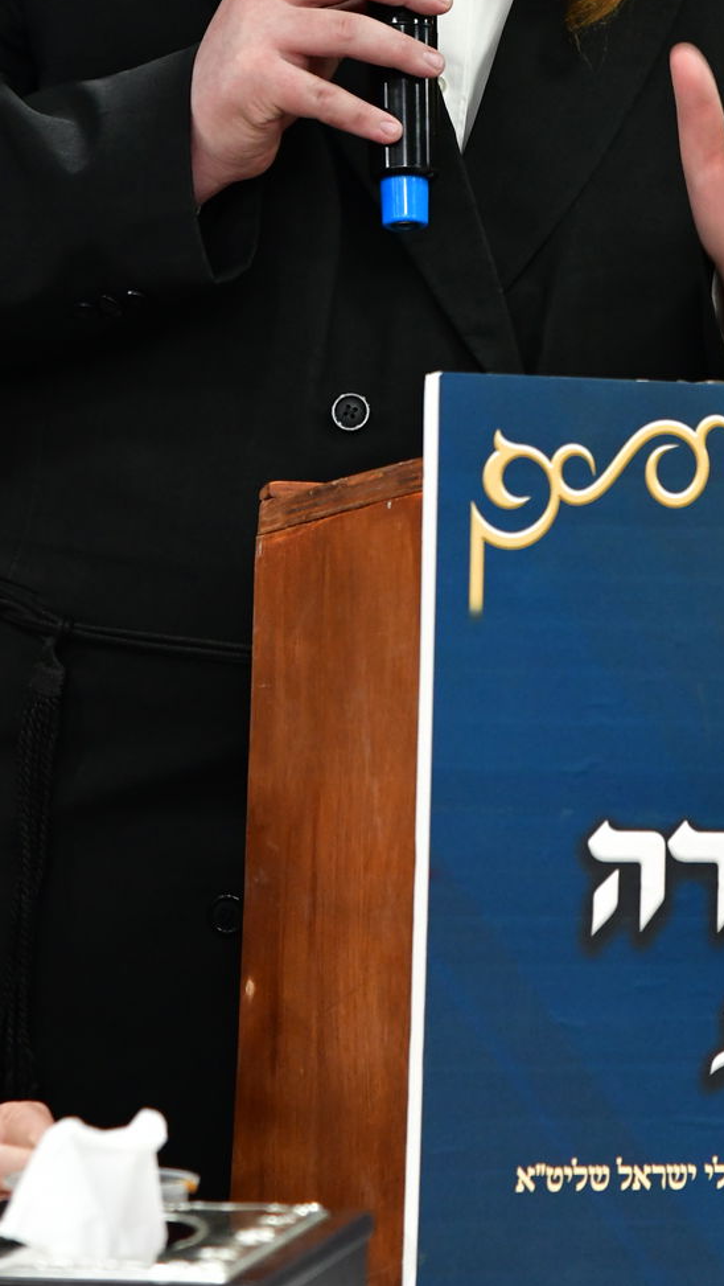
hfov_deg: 5.4
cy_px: -49
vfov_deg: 9.5
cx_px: 597
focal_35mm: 226
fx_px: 7706
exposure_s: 1/100
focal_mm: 100
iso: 2500
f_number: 5.6
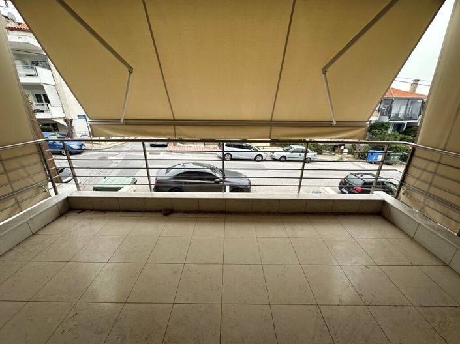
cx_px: 230
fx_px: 186
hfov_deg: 102.1
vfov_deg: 85.6
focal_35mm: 14
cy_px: 172
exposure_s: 1/115
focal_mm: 2.22
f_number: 2.2
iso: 40
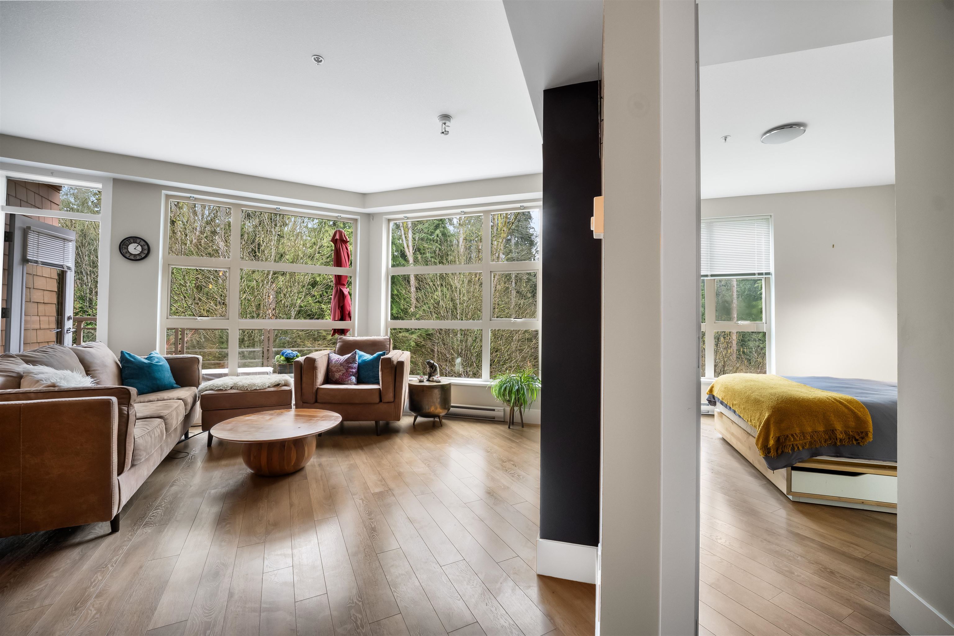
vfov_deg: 83.3
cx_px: 477
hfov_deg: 106.3
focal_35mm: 14
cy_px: 318
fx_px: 358
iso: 250
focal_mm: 9
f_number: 9
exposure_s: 1.3
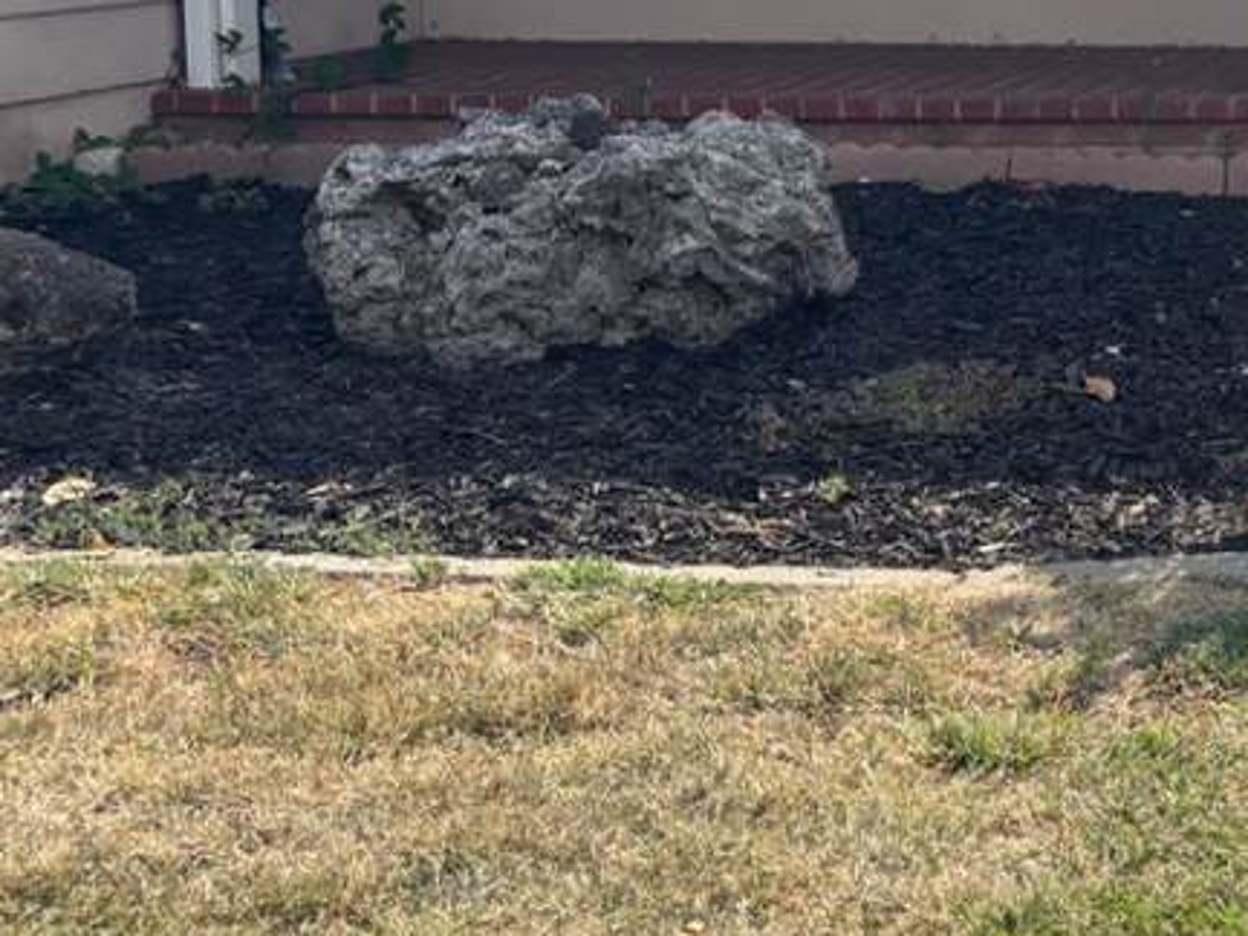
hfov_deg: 22.1
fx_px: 2776
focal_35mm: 77
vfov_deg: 18.9
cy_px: 136
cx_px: 1733
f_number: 1.6
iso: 50
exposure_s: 1/1812
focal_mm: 5.96
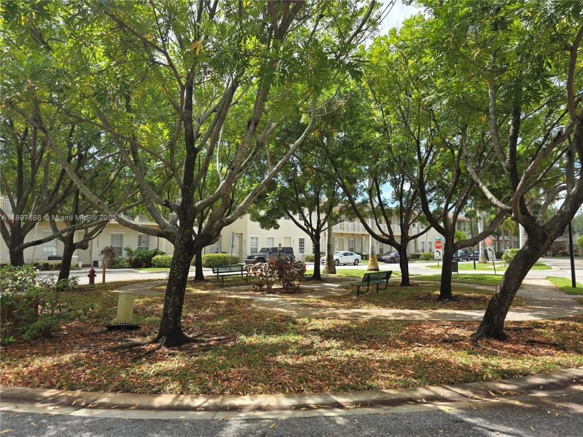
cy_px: 218
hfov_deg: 73.9
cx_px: 292
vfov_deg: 58.9
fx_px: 387
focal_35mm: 23
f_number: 1.7
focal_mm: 6.3
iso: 12
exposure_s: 1/297
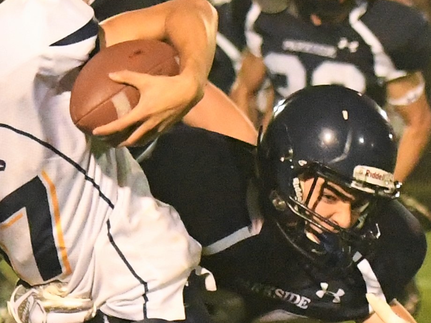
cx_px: 90
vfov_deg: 8.3
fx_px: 2229
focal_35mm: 179
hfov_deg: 11.0
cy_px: 206
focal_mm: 70
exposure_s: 1/1000
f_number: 2.8
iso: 9000
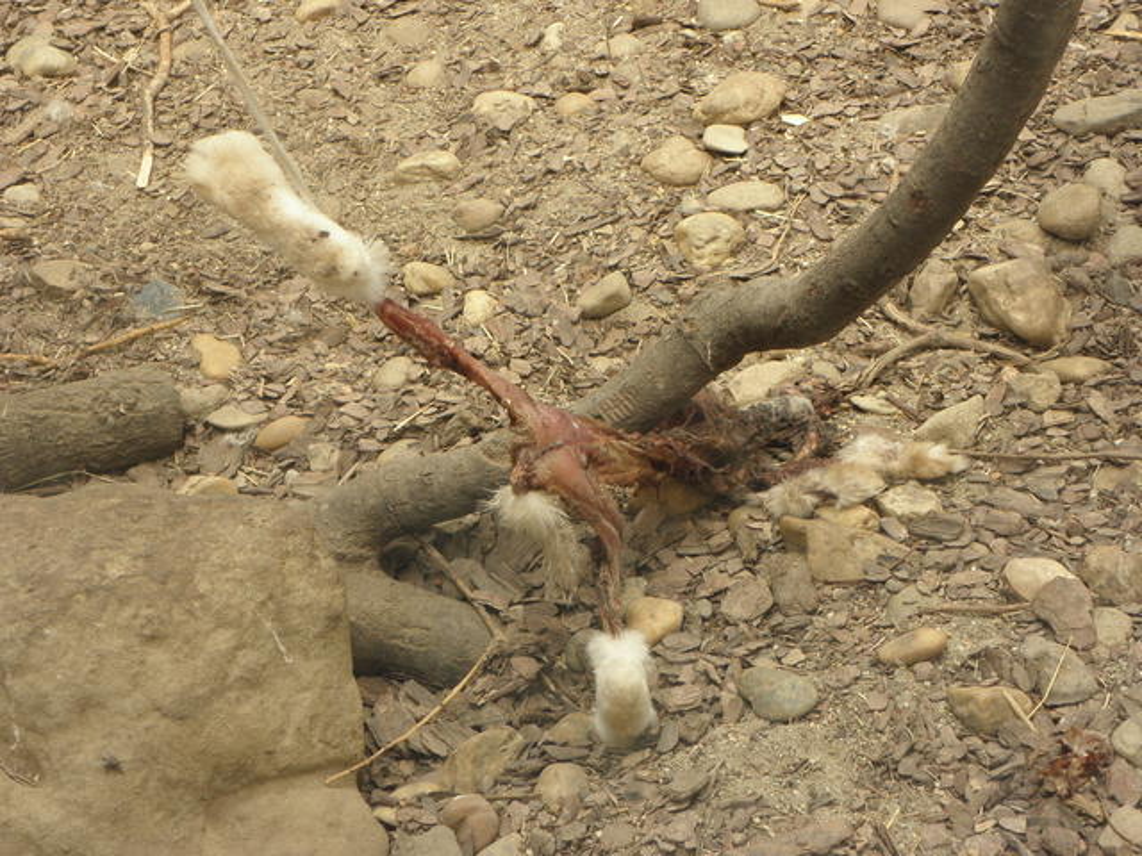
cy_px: 428
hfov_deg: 22.0
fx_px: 2936
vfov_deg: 16.6
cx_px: 571
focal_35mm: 89
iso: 80
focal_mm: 15.97
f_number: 4.1
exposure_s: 1/100
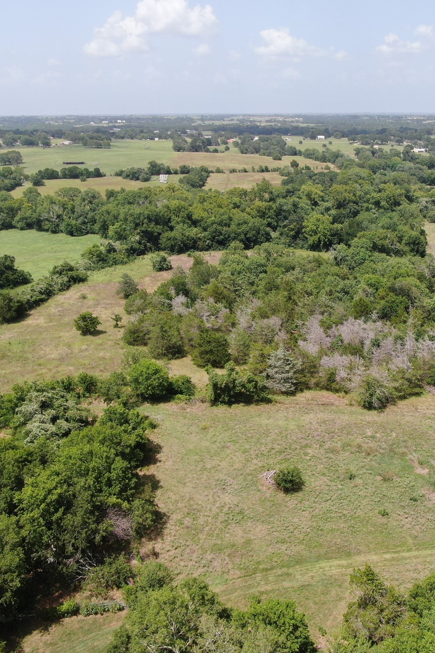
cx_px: 293
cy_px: 328
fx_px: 616
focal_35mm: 34
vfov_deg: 55.8
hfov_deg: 38.4
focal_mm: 4.39
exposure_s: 1/1000
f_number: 2.8
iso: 100
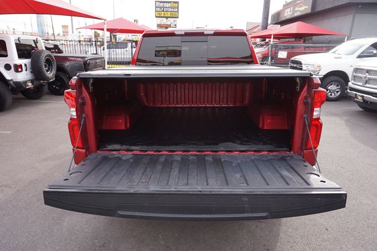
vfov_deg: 53.1
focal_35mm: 24
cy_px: 126
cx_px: 188
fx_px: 251
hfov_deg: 73.8
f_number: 5.6
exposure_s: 1/80
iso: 100
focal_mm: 16
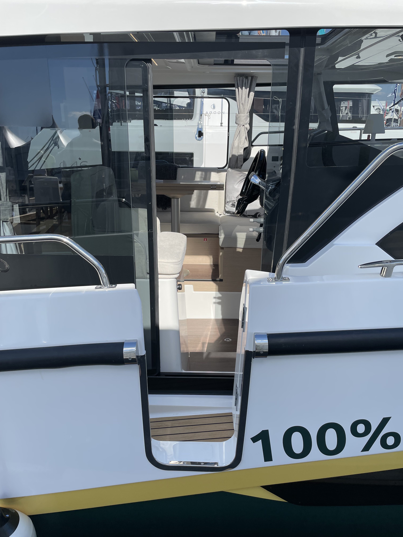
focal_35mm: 26
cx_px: 202
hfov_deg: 53.1
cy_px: 268
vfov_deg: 67.3
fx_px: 404
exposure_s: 1/2747
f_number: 1.6
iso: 32
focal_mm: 4.2
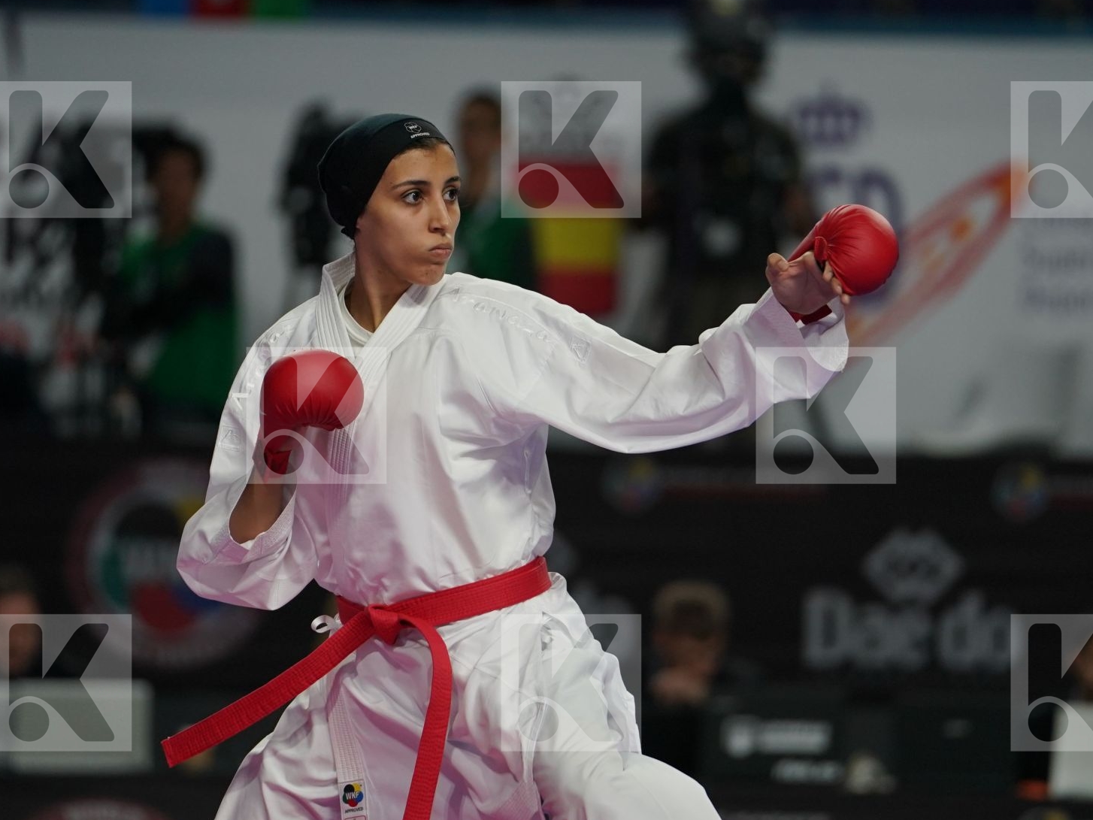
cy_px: 416
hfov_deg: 5.6
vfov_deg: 4.2
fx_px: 11274
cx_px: 571
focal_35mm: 357
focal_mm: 200
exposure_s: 1/1000
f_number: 2.8
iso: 1000
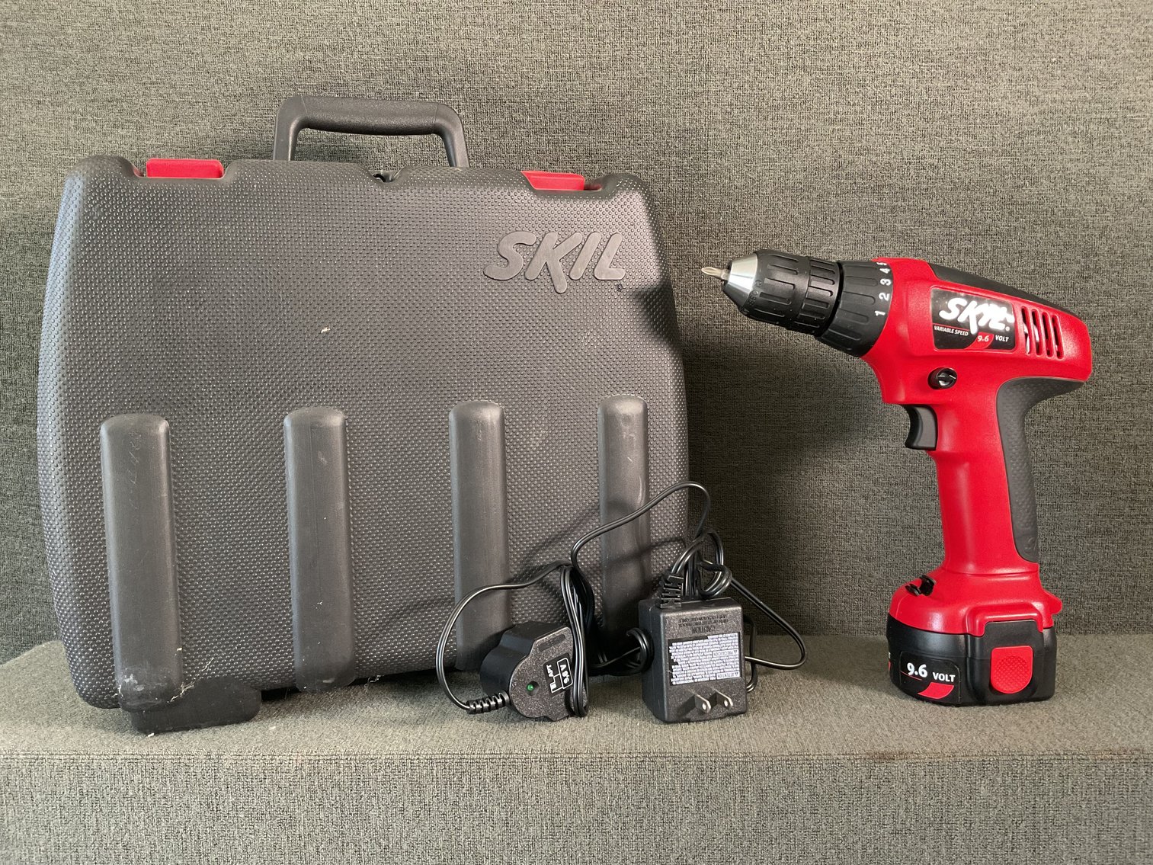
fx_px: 966
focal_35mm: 29
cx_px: 576
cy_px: 432
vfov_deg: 48.2
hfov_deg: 61.7
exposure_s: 1/60
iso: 200
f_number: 1.8
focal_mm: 3
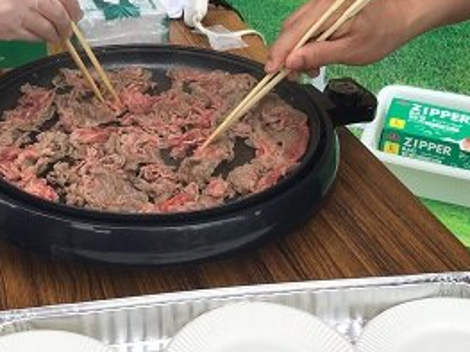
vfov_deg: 24.6
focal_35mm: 59
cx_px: 182
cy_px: 99
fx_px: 801
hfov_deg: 32.6
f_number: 2.4
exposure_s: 1/256
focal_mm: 3.3
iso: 25
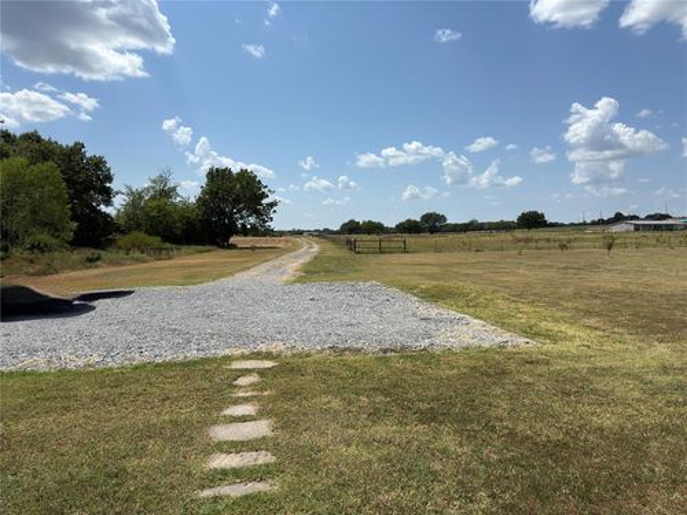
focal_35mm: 24
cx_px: 344
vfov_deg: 56.8
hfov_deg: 71.6
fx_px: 476
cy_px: 258
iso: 64
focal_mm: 6.76
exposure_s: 1/6494
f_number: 1.78
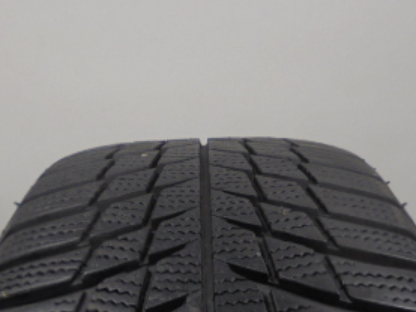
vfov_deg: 24.4
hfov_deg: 32.1
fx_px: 721
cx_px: 186
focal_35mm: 60
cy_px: 177
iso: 100
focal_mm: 4.6
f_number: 3.5
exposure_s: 1/30
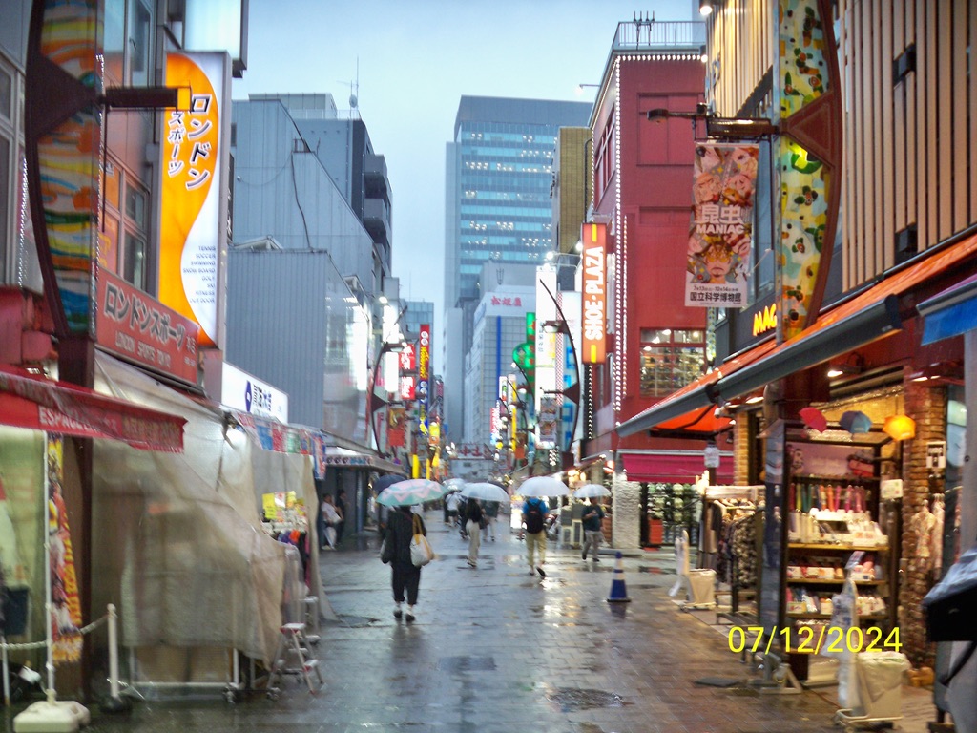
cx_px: 488
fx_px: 988
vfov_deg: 40.7
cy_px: 366
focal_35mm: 35
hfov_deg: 52.6
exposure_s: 1/30
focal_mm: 6.3
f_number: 3.1
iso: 100
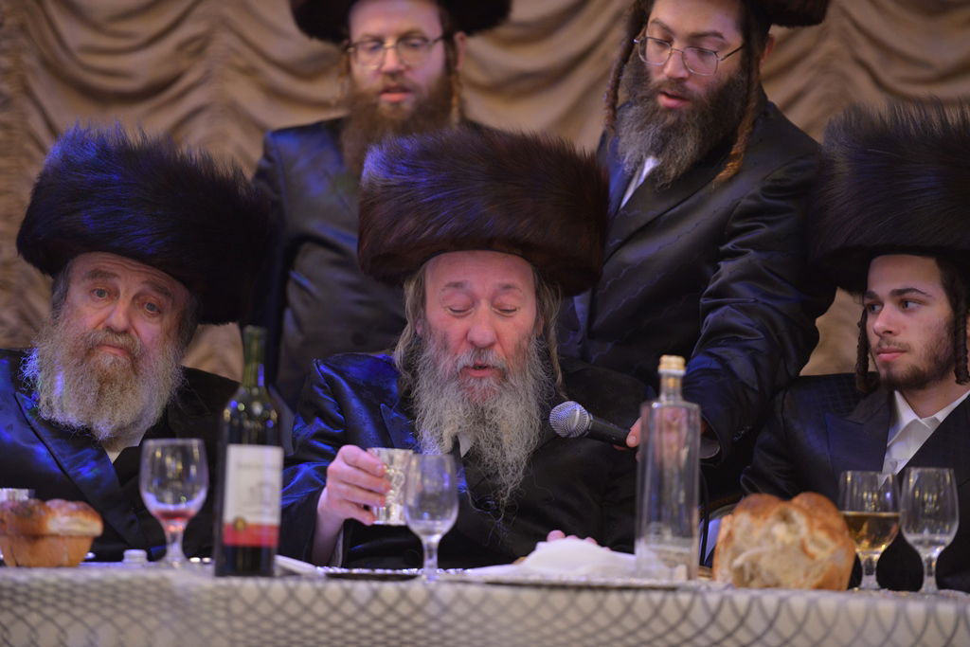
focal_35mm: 190
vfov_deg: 7.2
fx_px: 5120
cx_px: 485
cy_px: 324
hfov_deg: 10.8
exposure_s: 1/50
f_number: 2.8
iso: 2000
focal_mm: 190
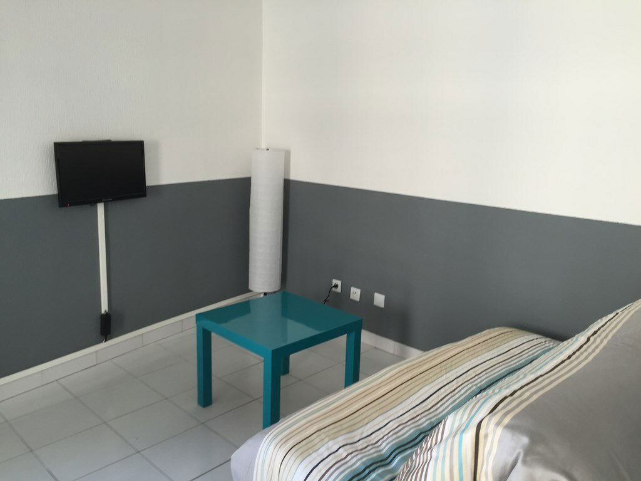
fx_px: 537
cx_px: 320
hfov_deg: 61.7
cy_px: 240
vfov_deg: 48.2
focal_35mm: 29
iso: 40
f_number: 2.2
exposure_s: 1/60
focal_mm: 4.15
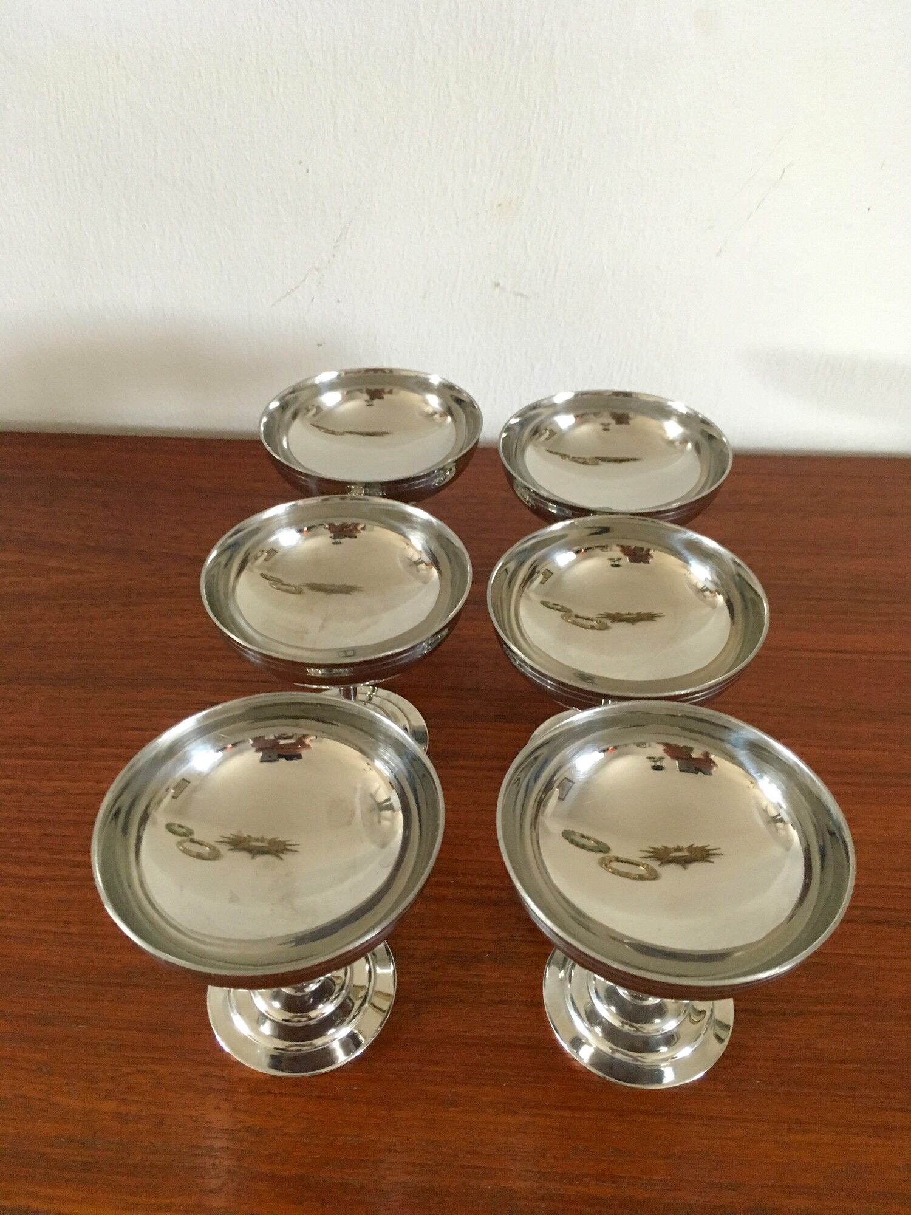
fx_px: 1018
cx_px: 456
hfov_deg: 48.2
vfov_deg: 61.7
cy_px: 608
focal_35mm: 29
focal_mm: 4.15
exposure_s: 1/33
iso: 200
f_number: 2.2
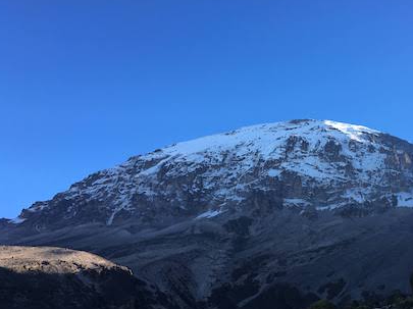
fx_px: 513
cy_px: 169
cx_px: 298
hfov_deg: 42.8
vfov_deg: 33.5
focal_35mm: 43
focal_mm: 4.15
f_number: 2.2
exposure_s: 1/384
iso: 25
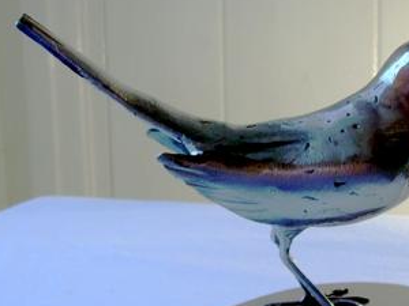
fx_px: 851
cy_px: 171
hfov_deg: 27.0
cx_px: 241
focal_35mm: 72
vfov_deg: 20.4
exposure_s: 1/71.3
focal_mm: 6.3
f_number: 2.8
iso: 50
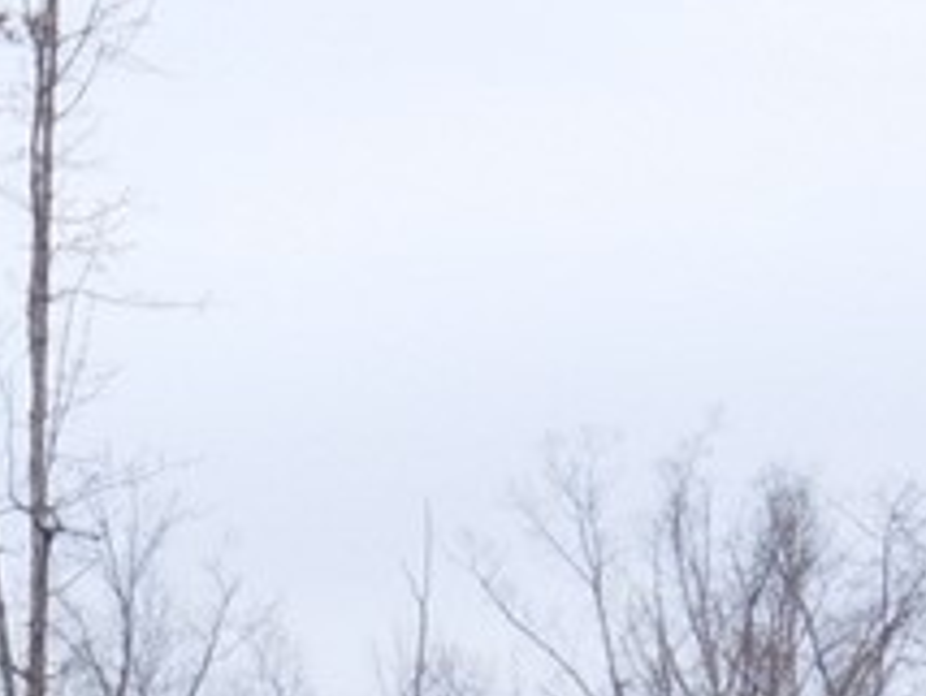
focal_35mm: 191
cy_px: 1293
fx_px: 5115
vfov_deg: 7.5
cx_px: -424
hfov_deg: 10.0
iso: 125
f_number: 3.6
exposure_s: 1/640
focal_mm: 7.1
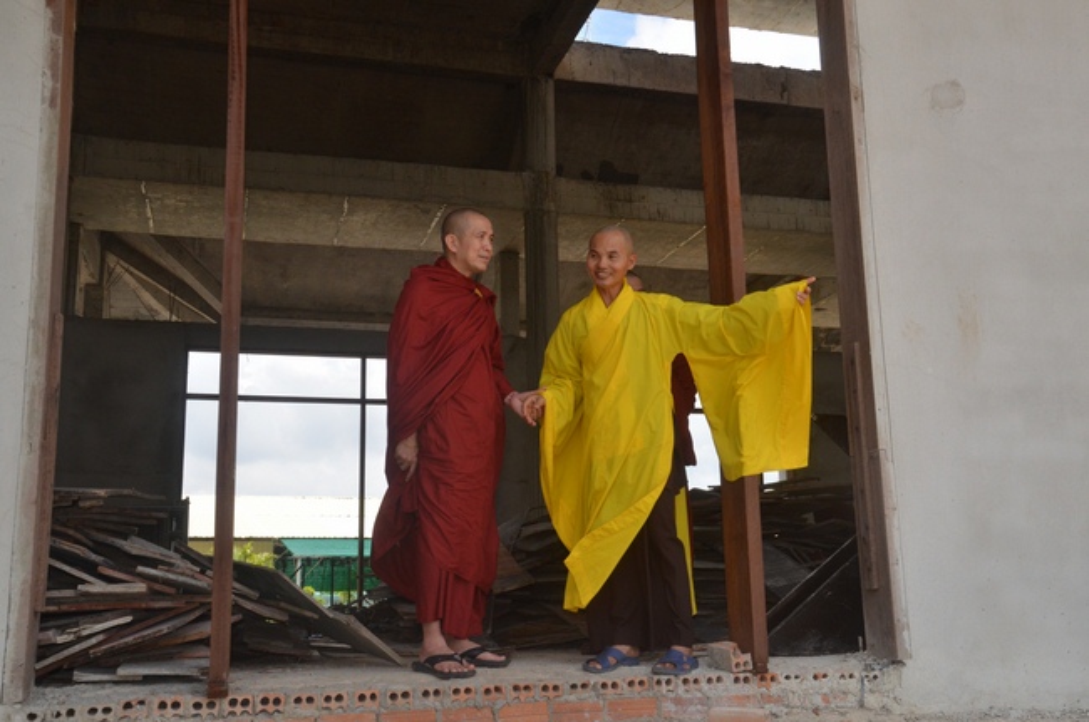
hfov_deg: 51.4
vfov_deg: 35.4
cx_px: 544
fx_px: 1132
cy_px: 361
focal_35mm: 38
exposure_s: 1/250
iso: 400
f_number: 13
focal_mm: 25
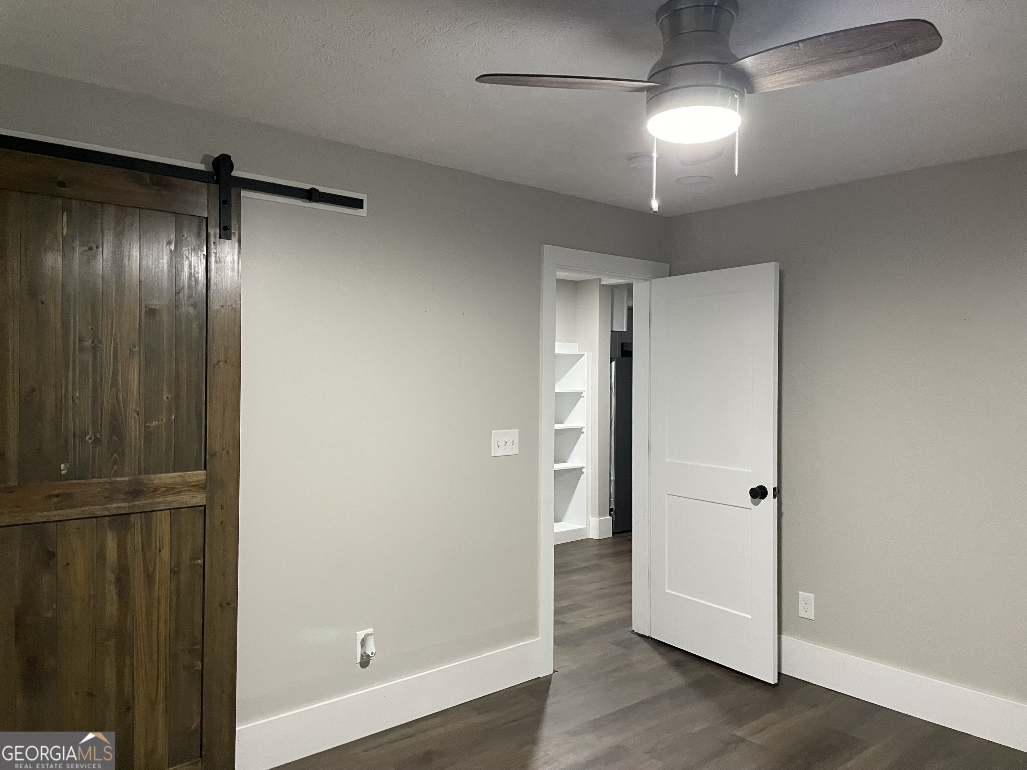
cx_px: 514
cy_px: 385
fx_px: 771
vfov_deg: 53.1
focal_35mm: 26
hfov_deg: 67.3
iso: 400
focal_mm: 4.2
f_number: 1.6
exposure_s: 1/60
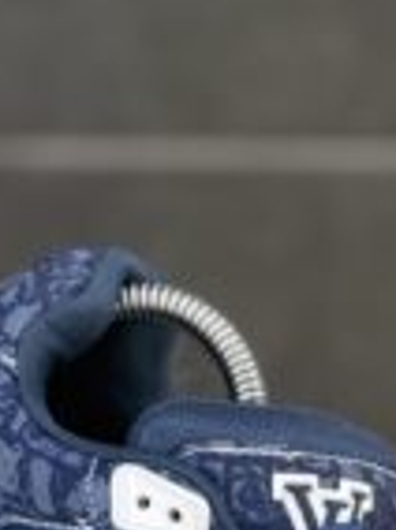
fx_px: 5599
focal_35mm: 366
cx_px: -4
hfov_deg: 4.0
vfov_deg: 5.4
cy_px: 780
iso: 640
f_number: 2.8
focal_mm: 15.66
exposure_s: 1/60
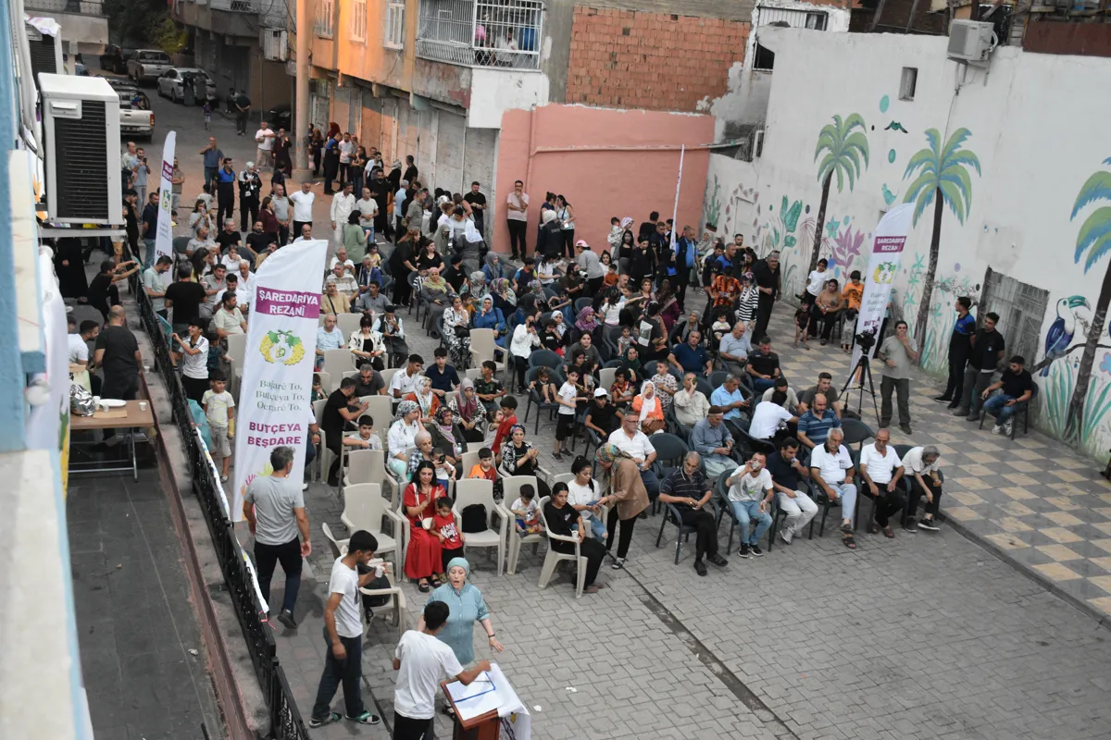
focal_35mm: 36
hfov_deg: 53.1
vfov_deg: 36.9
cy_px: 370
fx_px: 1111
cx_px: 556
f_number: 4.5
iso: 3200
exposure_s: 1/80
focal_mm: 24
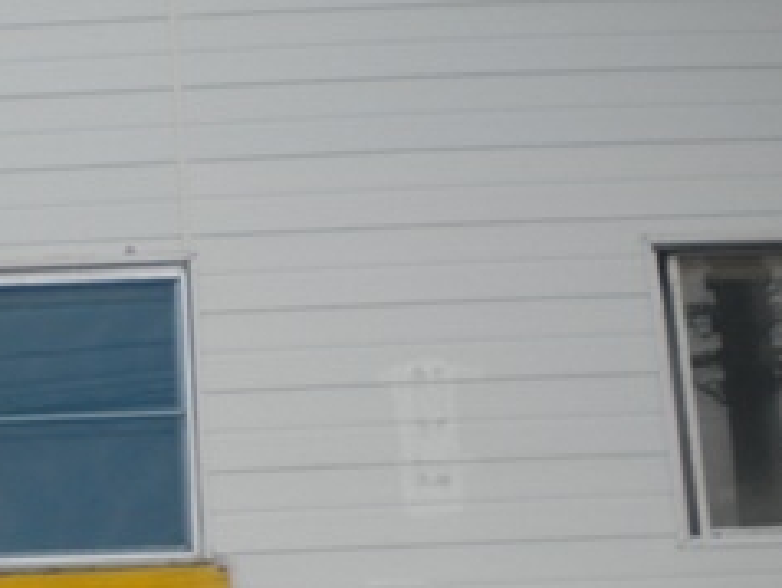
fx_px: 2126
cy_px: 765
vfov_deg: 15.0
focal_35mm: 94
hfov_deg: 20.0
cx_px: -62
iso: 80
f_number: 4.6
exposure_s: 1/202
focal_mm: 6.3
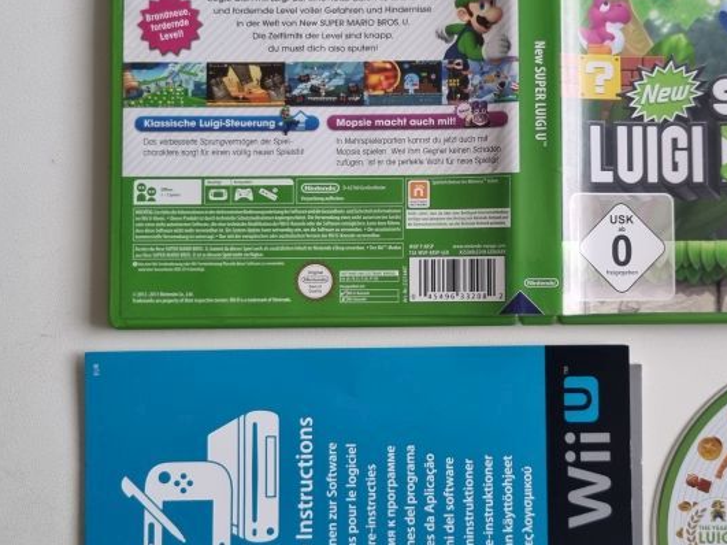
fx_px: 1029
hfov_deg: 38.1
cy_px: 238
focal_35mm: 49
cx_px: 528
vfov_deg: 29.6
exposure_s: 1/50
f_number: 1.8
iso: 400
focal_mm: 5.4
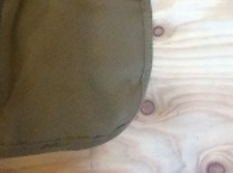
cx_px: -80
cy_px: -126
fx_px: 825
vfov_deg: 11.2
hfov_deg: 15.2
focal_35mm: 123
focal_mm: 3.3
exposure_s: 1/24
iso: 160
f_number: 2.4
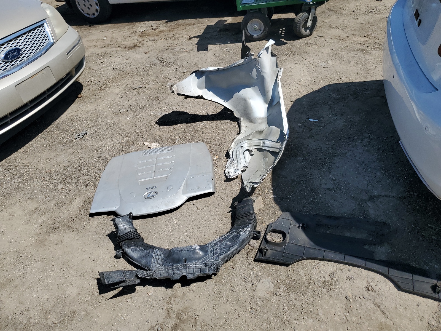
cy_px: 166
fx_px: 331
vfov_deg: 53.1
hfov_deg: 67.3
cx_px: 220
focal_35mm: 26
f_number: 1.5
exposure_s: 1/5000
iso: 50
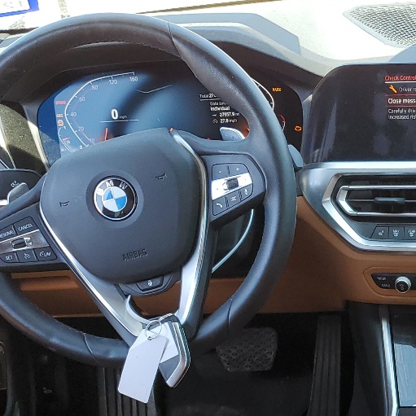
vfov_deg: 22.8
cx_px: 449
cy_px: 444
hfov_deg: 22.7
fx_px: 979
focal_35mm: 72
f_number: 1.5
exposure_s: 1/159
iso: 50
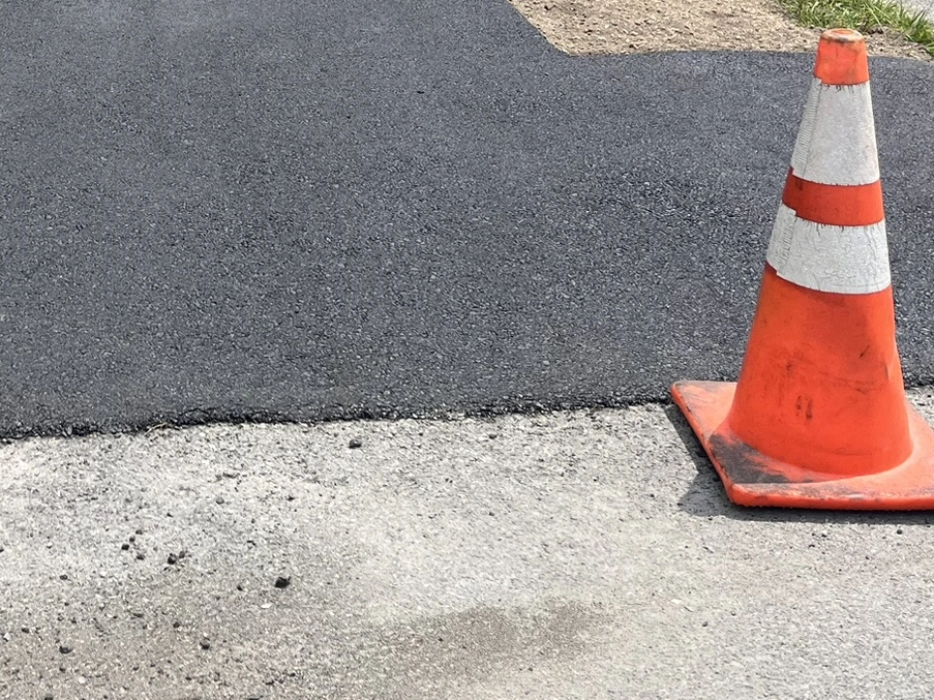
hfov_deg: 31.1
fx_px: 1592
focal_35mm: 59
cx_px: 78
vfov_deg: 23.4
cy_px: -49
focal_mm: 5.1
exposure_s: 1/3413
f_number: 1.6
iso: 50
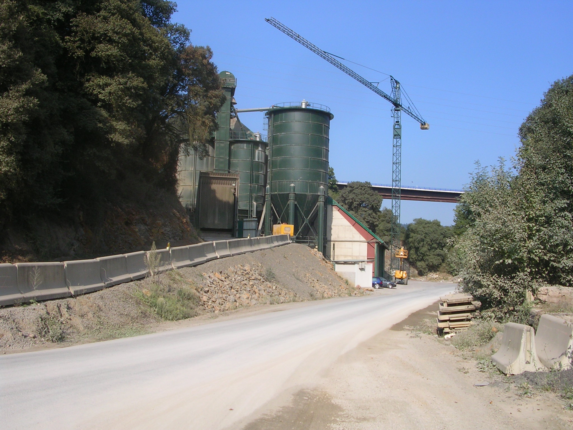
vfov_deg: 37.7
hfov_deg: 49.0
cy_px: 215
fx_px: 629
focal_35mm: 38
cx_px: 286
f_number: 5.6
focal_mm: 5.8
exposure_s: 1/271
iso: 50
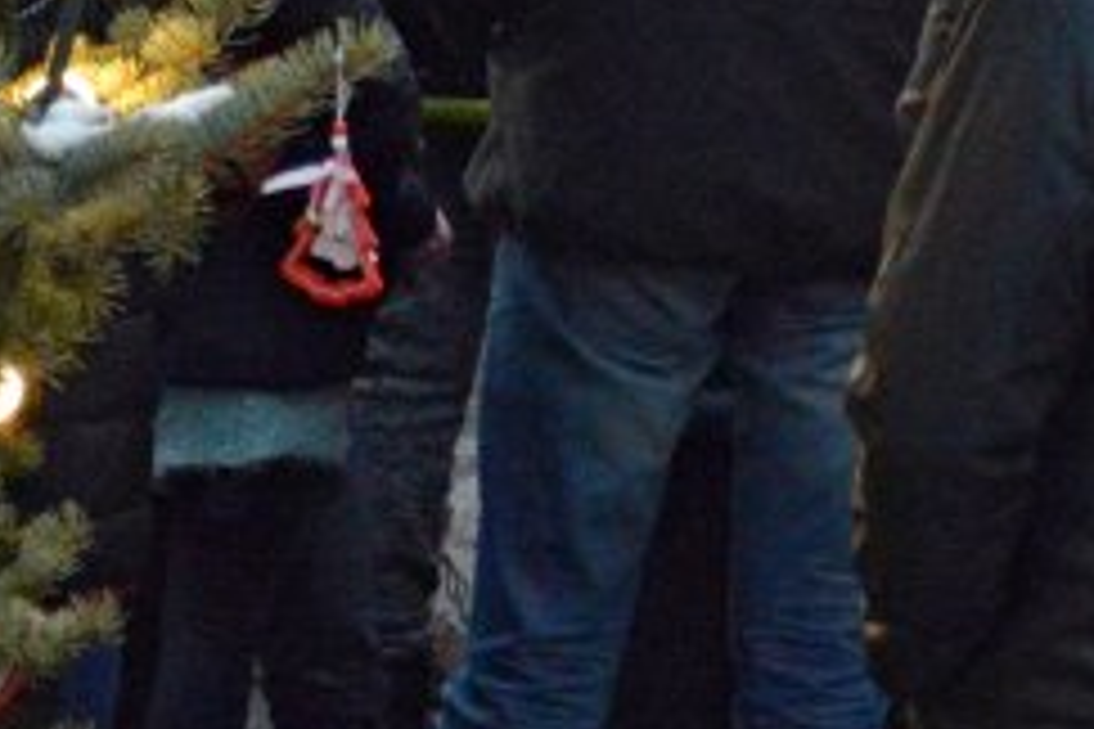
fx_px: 17978
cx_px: 1355
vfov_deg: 2.3
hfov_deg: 3.5
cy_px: -848
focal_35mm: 592
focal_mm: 75
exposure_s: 1/500
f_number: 5.3
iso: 2000
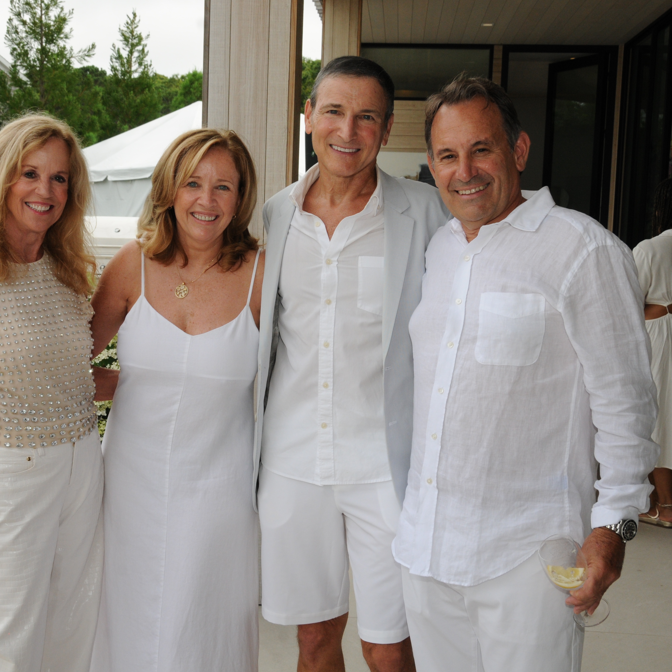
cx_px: 283
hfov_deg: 31.6
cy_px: 334
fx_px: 1186
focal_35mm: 54
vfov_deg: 31.6
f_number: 11
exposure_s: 1/250
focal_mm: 28
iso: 500
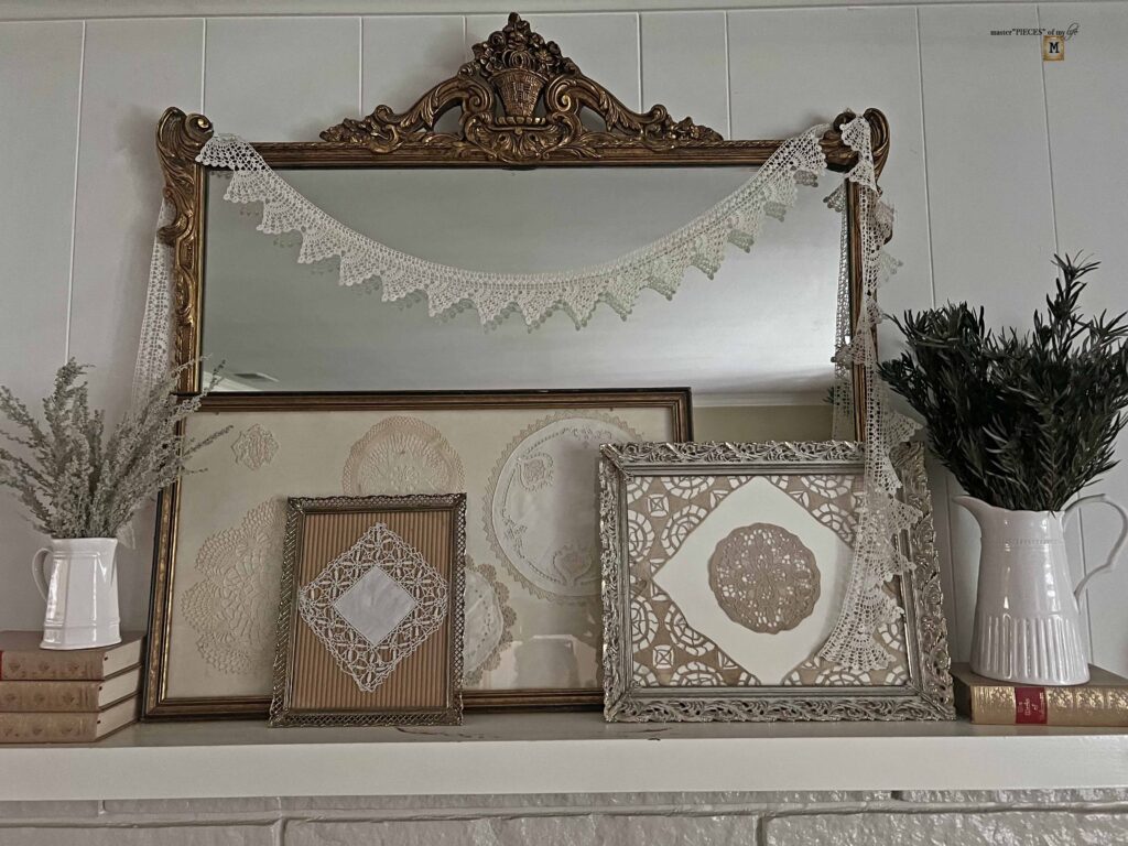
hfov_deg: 67.3
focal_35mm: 26
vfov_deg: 53.1
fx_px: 847
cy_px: 423
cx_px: 564
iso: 500
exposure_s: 1/30
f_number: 1.5
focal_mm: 5.7
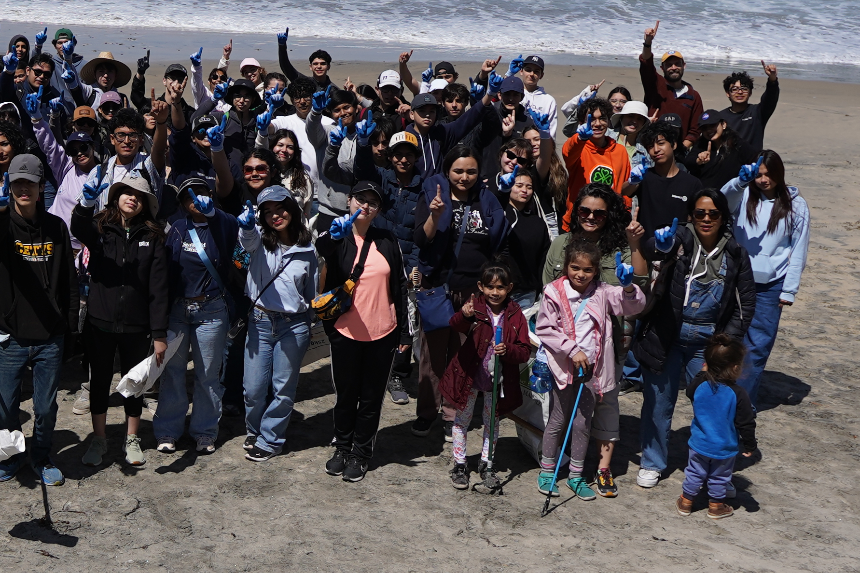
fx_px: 1266
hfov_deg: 35.1
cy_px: 205
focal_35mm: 53
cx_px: 66
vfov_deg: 25.4
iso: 100
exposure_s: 1/4000
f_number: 2.8
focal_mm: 16
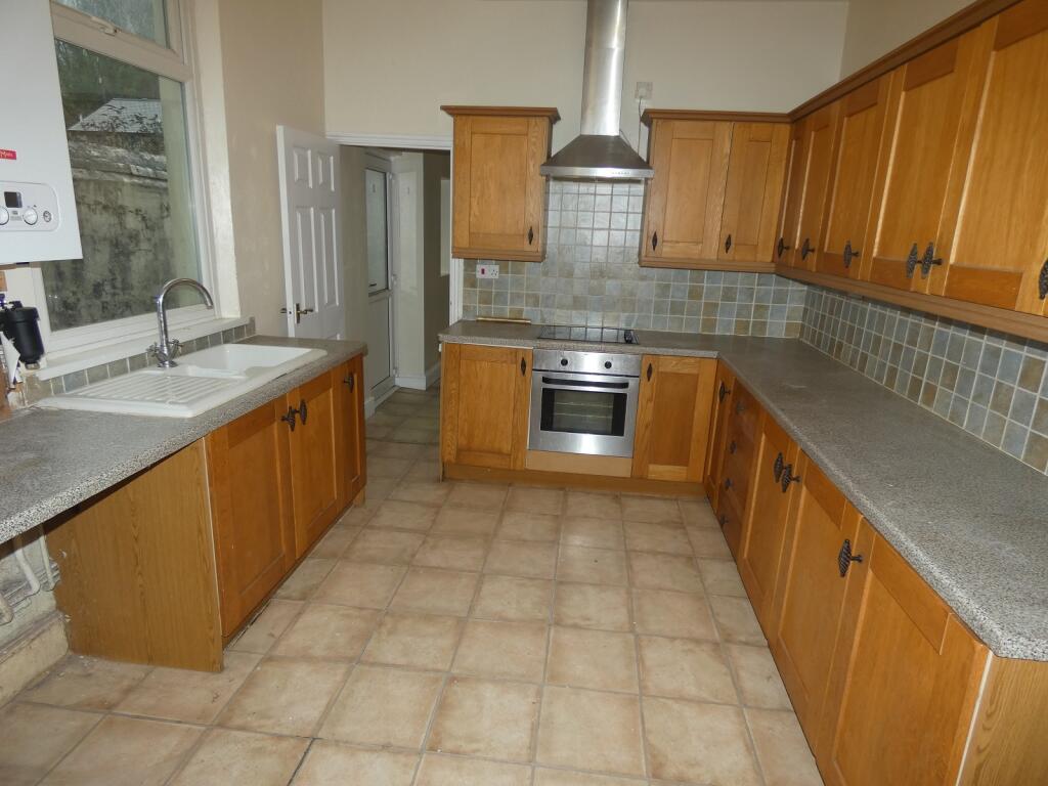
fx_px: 606
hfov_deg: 81.7
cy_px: 393
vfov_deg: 66.0
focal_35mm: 20
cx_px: 524
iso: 80
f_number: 2.8
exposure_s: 1/60
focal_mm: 3.6
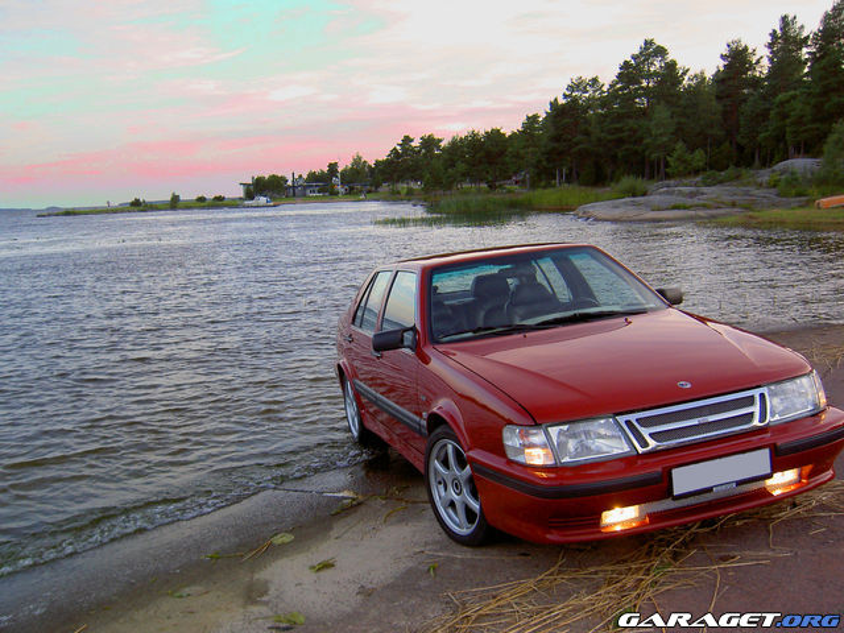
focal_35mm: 34
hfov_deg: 54.0
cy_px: 316
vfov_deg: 41.8
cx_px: 422
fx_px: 829
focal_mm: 5.6
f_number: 2.8
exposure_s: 1/60
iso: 50
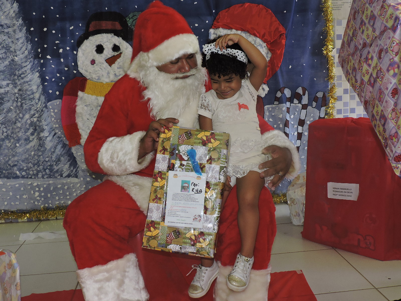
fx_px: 405
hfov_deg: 52.6
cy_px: 150
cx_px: 200
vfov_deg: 40.7
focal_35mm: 35
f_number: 3.3
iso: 200
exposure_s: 1/30
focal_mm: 6.2
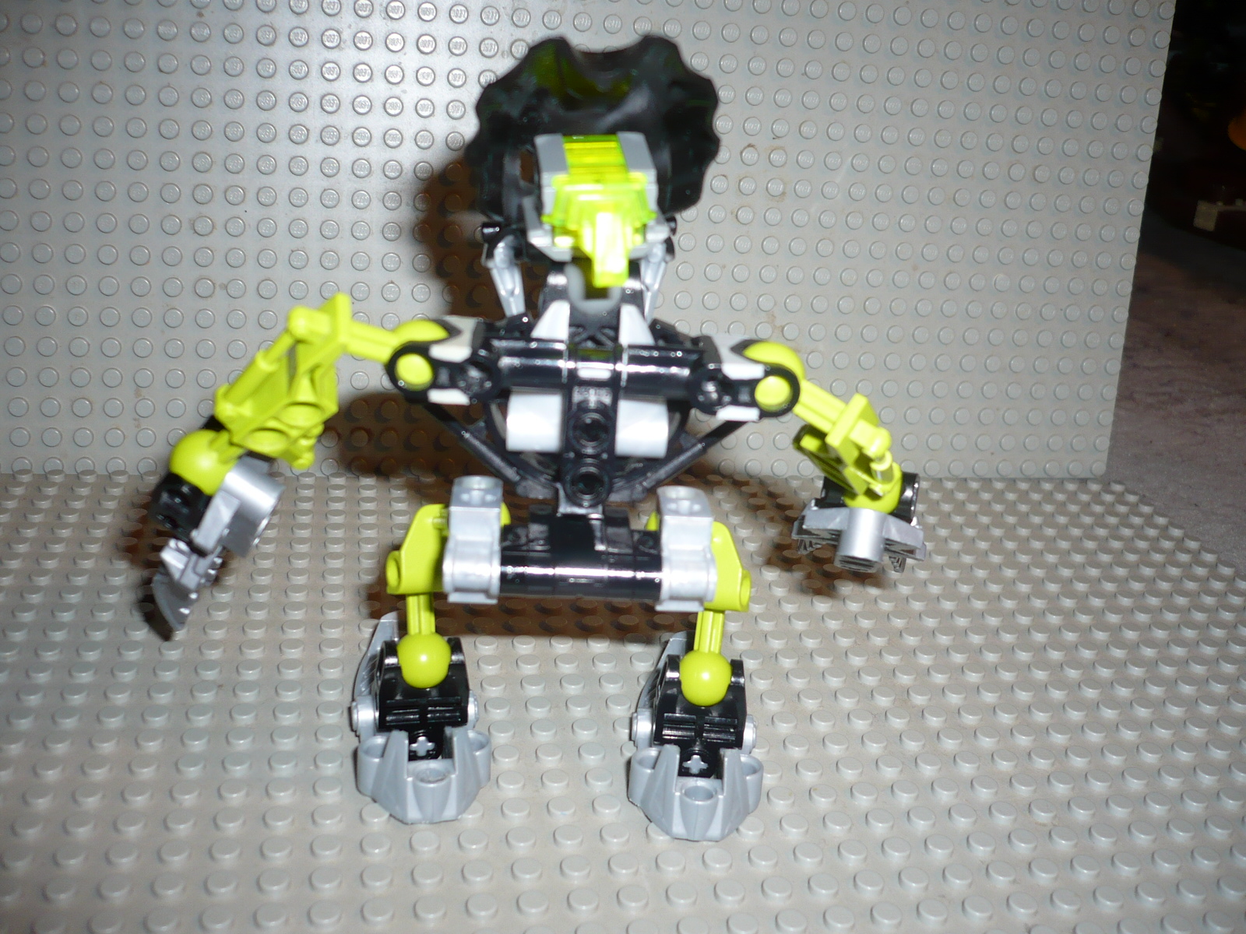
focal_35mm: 35
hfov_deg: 52.6
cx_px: 623
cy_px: 467
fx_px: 1260
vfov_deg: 40.7
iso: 100
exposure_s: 1/30
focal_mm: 5.8
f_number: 2.8
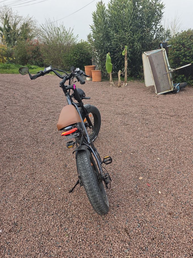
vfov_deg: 69.4
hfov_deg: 54.8
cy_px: 133
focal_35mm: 25
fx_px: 186
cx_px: 102
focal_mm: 6.3
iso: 25
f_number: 1.7
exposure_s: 1/359
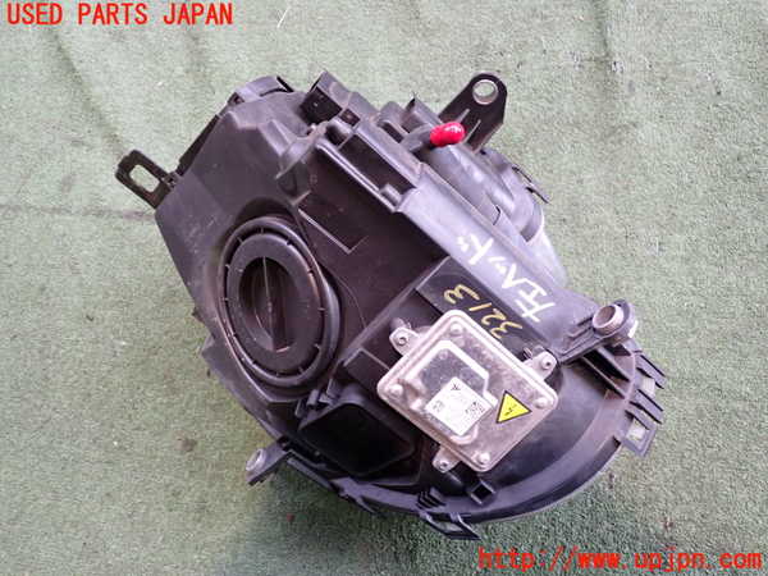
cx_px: 384
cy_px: 288
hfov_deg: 60.0
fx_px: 666
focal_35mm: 30
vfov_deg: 46.8
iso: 250
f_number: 2.3
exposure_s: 1/30
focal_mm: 5.4
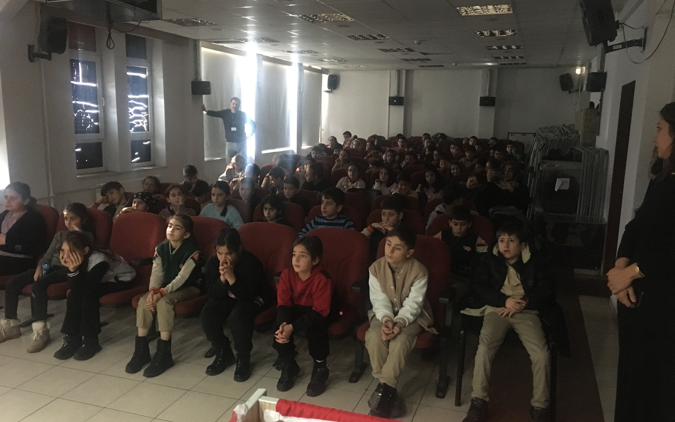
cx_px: 336
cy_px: 218
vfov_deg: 40.6
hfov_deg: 61.2
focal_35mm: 31
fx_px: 570
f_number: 2.2
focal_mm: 4.15
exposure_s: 1/17
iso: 320
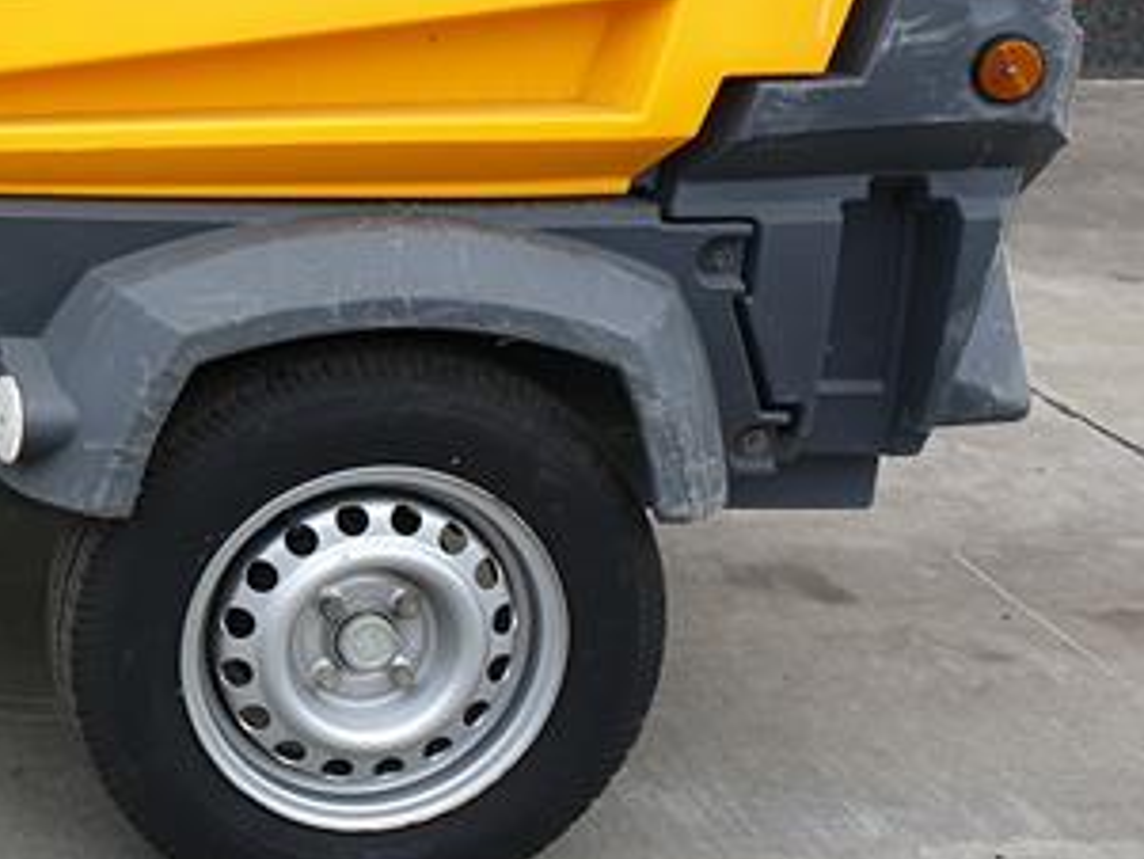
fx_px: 2281
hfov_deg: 25.2
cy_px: 209
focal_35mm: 69
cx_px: -251
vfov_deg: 21.1
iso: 50
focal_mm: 4.3
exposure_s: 1/232
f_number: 2.4
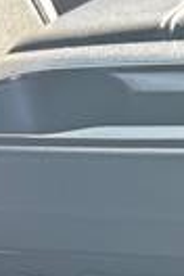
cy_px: 297
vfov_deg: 15.3
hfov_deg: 10.4
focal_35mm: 131
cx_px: 171
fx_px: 1004
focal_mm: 5.7
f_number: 1.5
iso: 100
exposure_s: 1/121
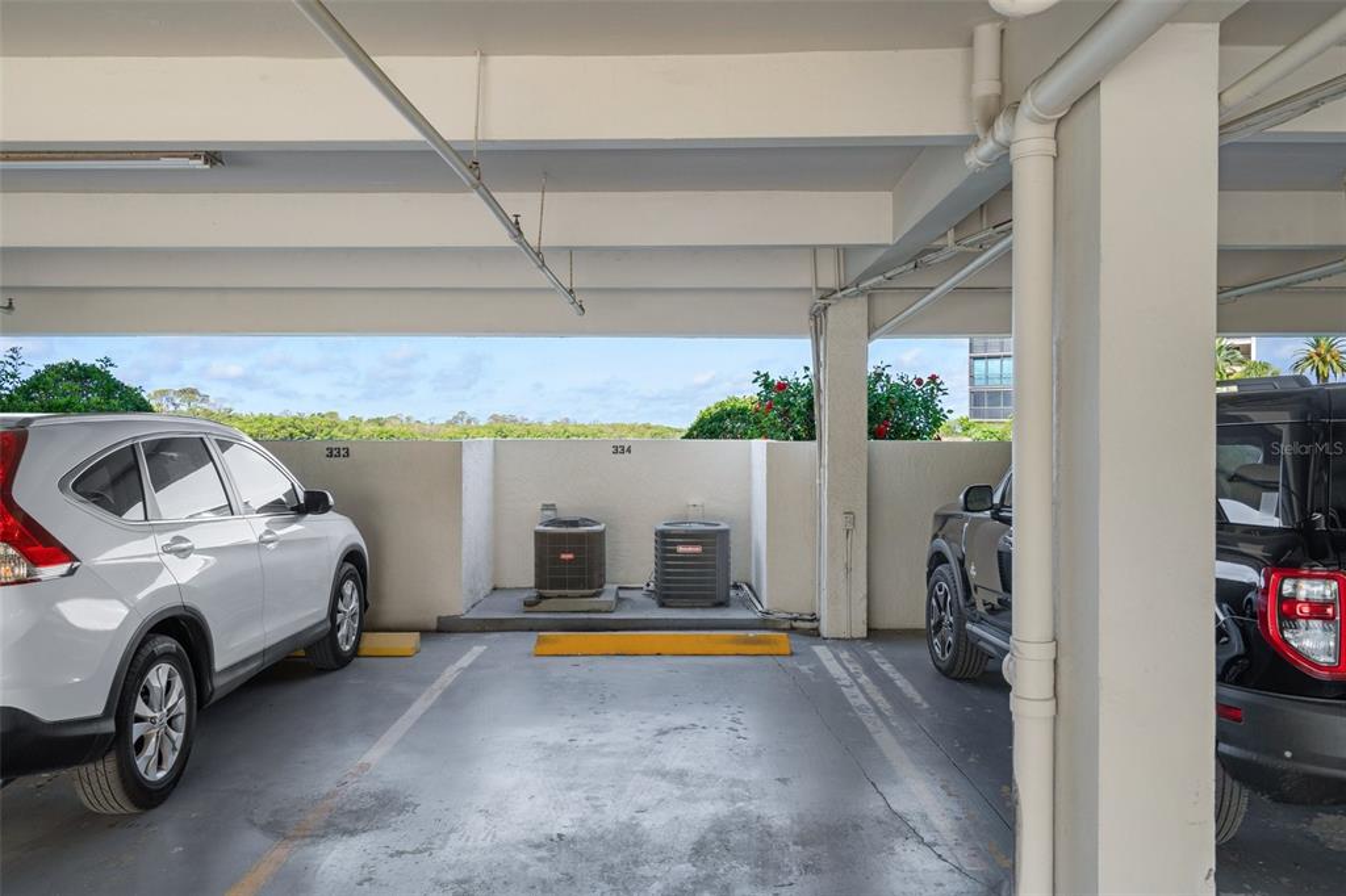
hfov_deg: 69.4
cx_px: 673
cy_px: 448
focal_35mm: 26
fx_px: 972
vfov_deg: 49.5
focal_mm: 26
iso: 400
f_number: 8
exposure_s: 1/15
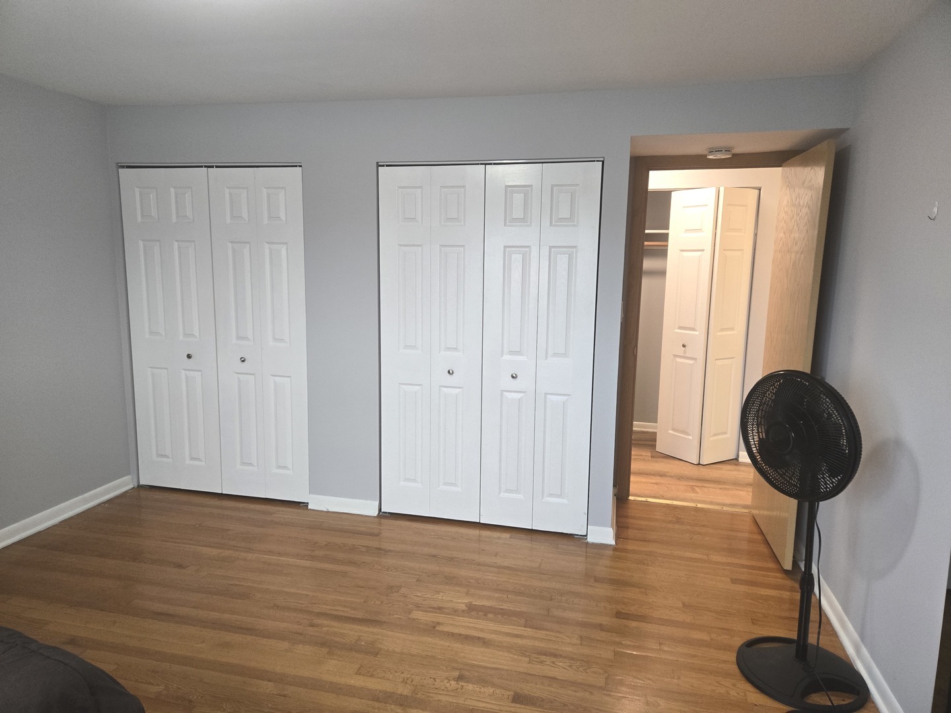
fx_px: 632
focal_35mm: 23
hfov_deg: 73.9
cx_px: 476
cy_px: 356
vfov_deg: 58.9
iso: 250
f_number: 1.8
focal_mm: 5.4
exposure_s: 1/120
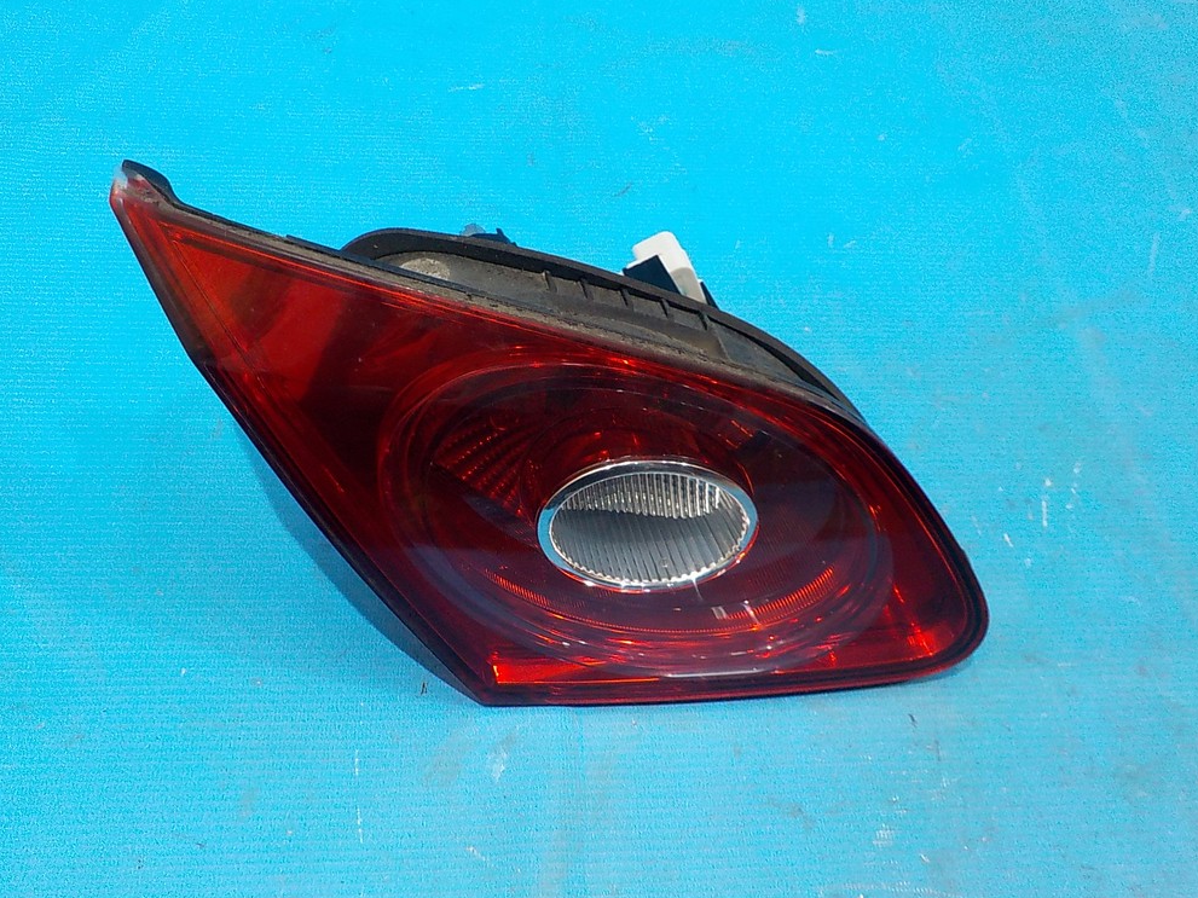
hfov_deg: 58.4
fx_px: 1073
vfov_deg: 45.4
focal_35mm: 31
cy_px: 445
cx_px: 592
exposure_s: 1/30
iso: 220
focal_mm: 4.1
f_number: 3.3
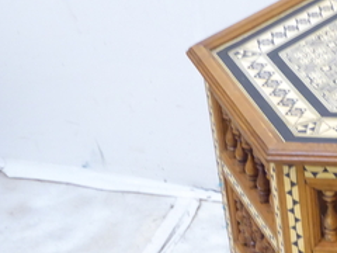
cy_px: 250
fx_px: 1022
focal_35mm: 105
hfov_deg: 17.8
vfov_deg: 13.9
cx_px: 402
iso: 400
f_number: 3.8
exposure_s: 1/8
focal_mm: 7.2
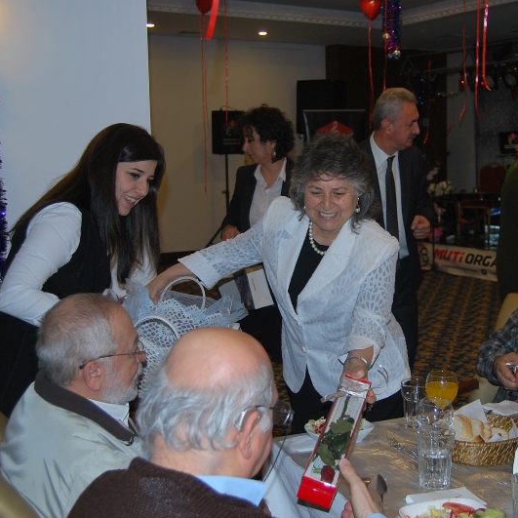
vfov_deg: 34.0
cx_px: 309
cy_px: 259
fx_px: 847
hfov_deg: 33.9
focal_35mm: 50
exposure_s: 1/60
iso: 200
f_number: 4
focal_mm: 26
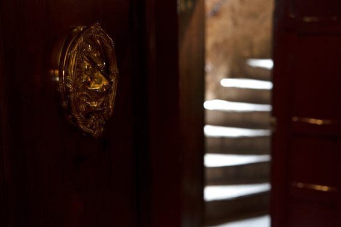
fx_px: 473
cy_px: 114
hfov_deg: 39.6
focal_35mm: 50
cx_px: 170
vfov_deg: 27.0
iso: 2000
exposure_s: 1/125
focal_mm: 50
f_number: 3.2
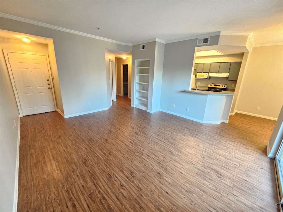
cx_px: 142
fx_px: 106
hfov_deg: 106.2
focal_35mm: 13
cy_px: 106
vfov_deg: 89.9
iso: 640
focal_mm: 2.2
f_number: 2.2
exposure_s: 1/30
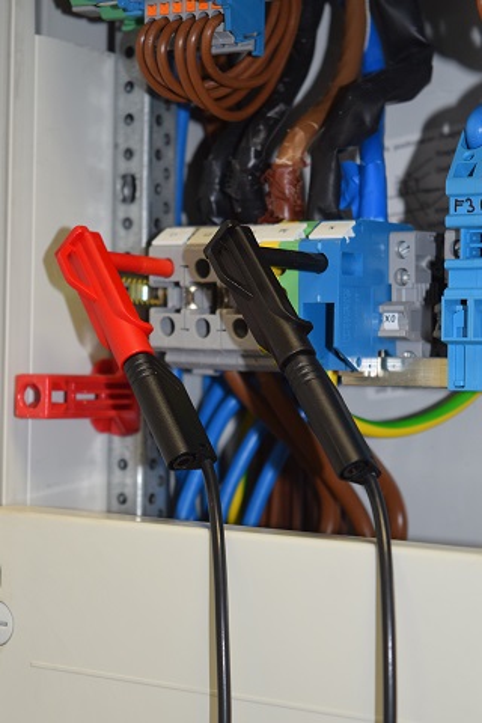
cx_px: 241
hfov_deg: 16.6
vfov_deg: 24.6
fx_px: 1657
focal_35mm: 82
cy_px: 362
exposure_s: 1/80
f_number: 5.6
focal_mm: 55
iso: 720
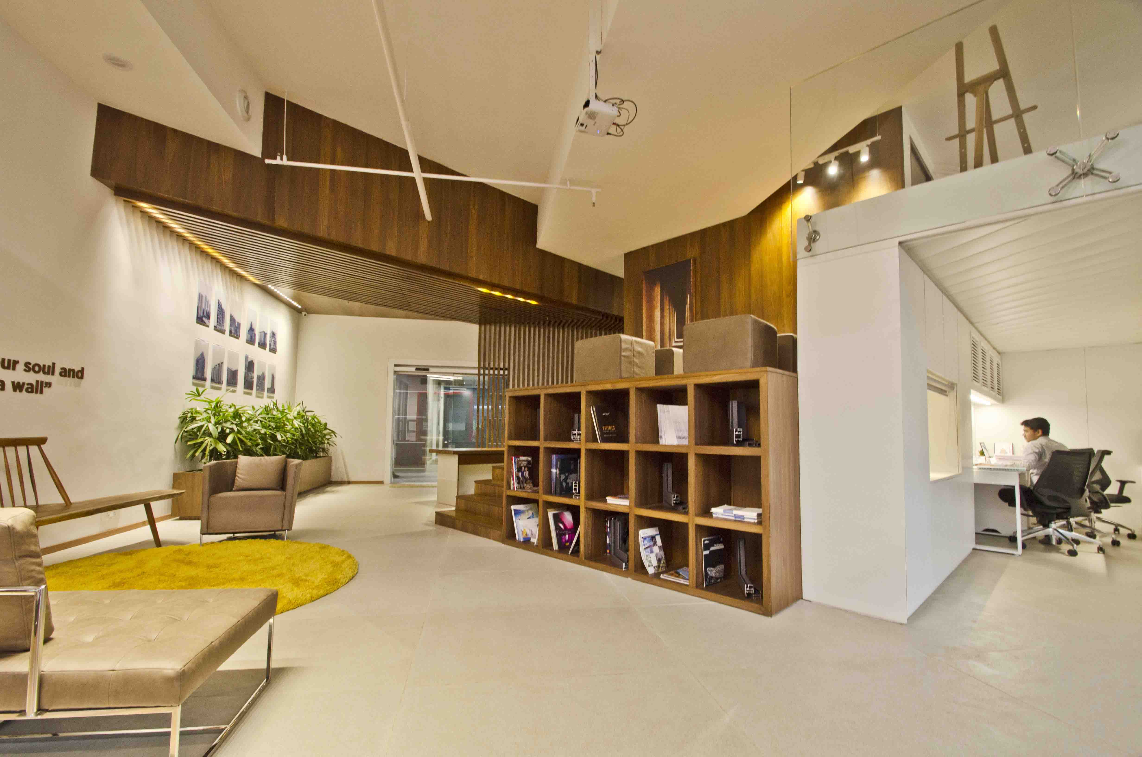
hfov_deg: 100.5
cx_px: 571
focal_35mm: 15
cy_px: 378
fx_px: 475
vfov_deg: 77.1
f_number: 8
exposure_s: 1/10
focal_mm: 10
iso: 320
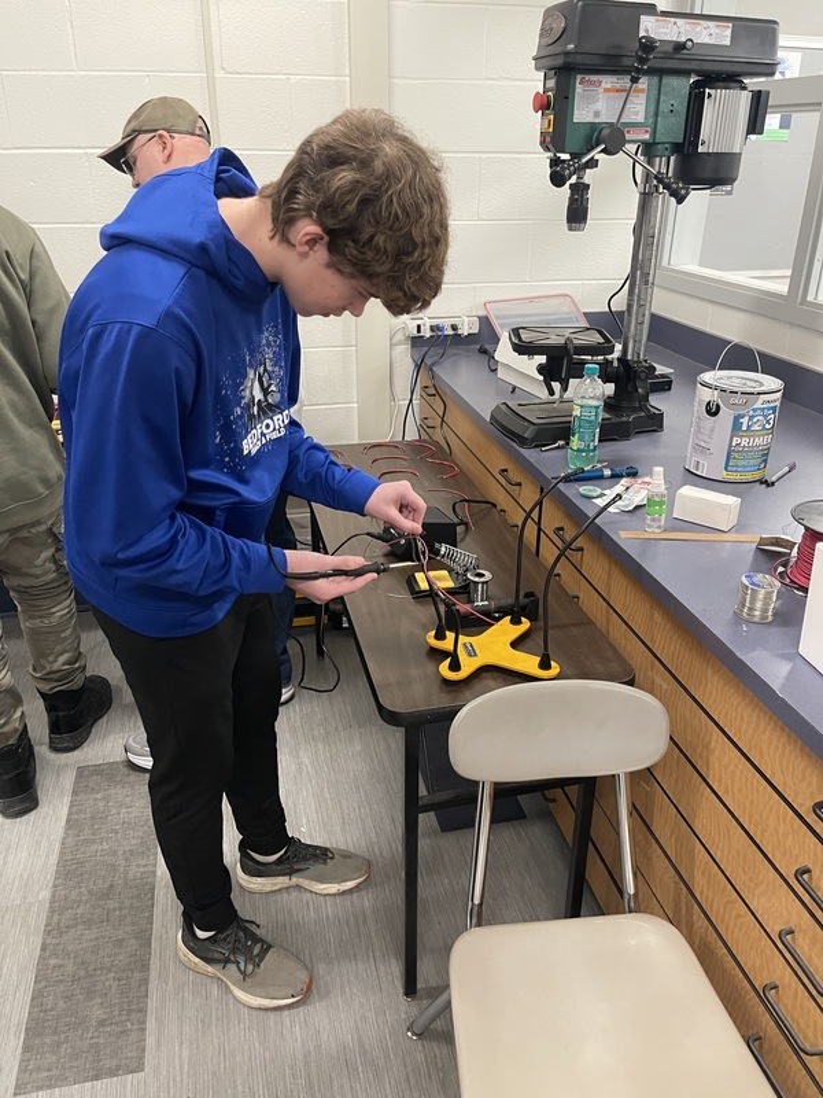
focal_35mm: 25
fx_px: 793
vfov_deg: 69.4
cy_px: 549
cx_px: 412
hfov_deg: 54.9
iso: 500
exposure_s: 1/60
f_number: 1.6
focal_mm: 5.1
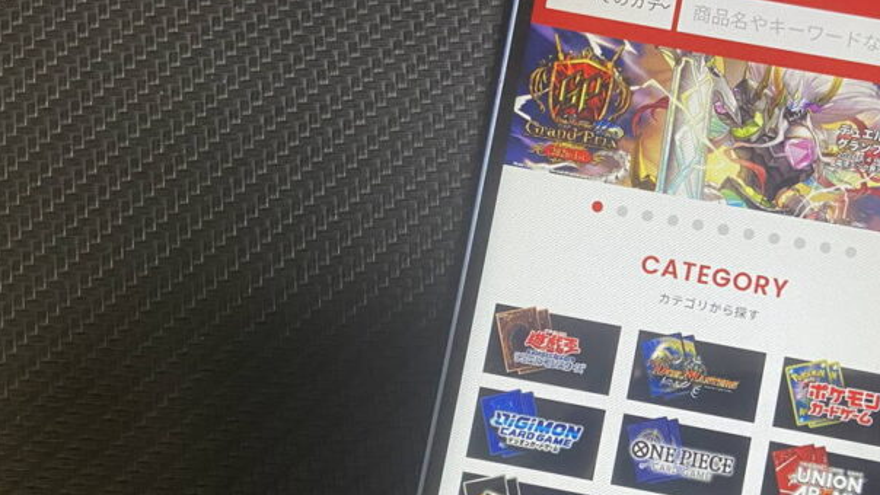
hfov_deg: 41.8
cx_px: 647
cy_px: 346
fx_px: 1120
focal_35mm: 48
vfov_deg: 24.8
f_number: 1.8
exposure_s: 1/50
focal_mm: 4.25
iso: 200
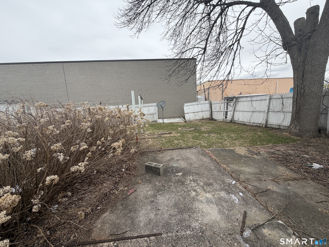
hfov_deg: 102.1
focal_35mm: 14
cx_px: 164
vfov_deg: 85.7
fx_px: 133
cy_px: 124
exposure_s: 1/502
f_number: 2.2
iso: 50
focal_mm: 2.22
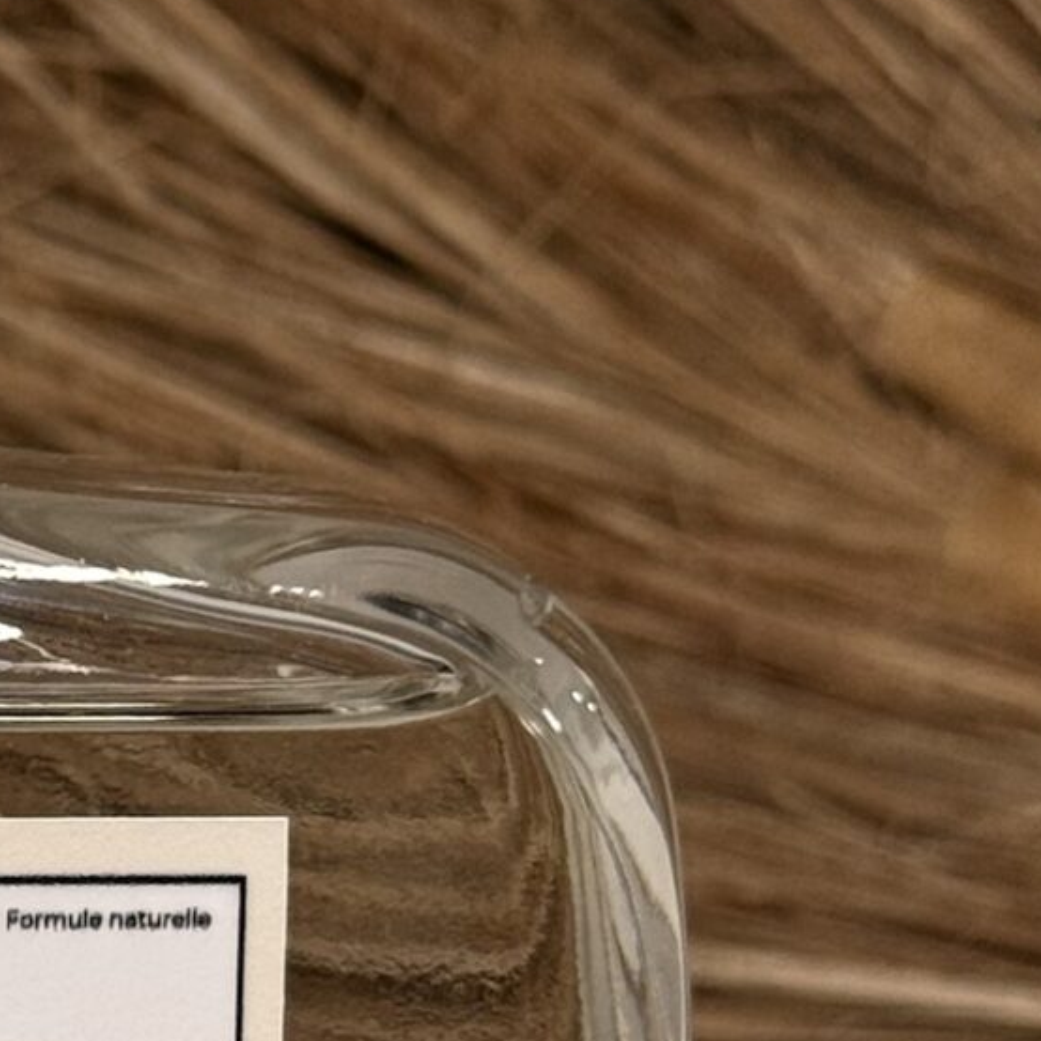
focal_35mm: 196
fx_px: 6669
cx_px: -321
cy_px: 754
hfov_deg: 8.8
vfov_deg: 8.9
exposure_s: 1/60
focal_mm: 6.76
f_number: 1.78
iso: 160
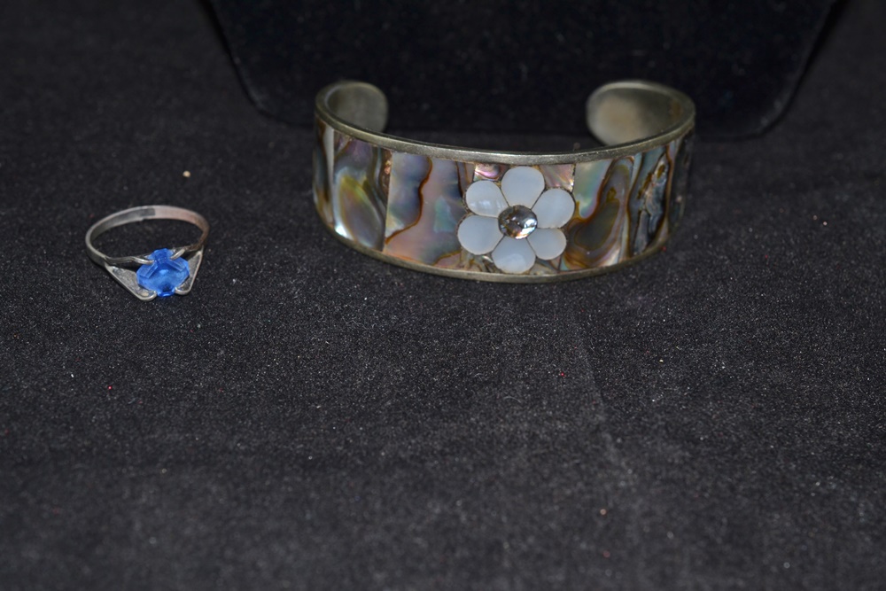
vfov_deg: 22.6
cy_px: 296
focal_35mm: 60
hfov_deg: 33.4
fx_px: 1477
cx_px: 443
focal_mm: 40
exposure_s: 1/60
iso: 100
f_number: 8
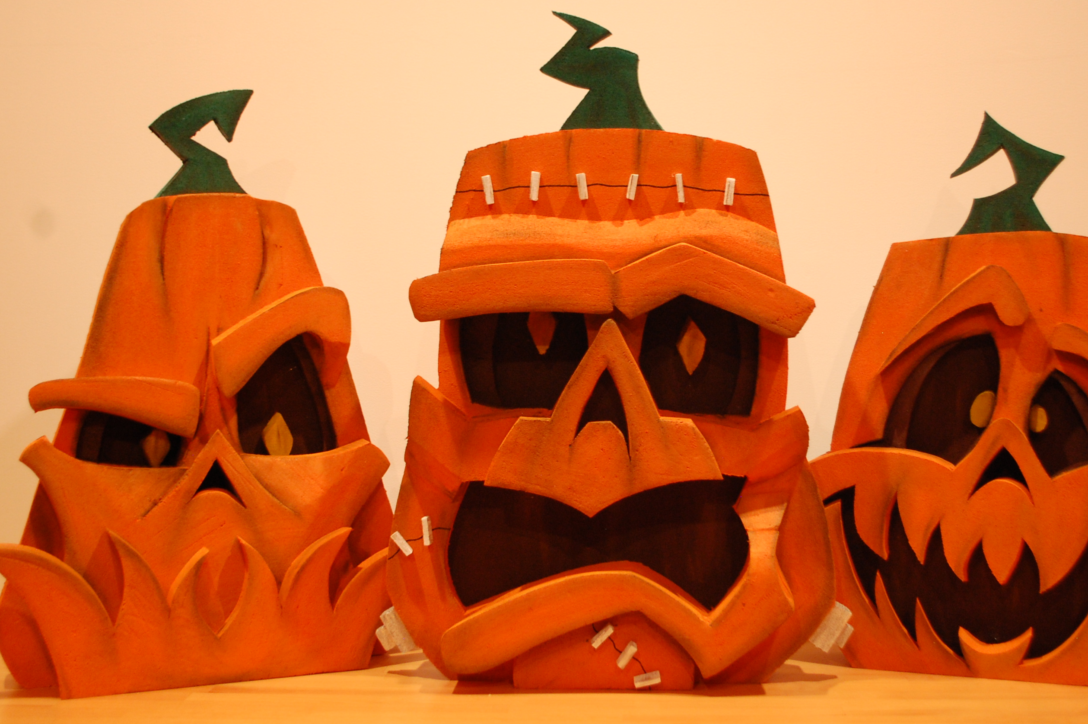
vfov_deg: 31.1
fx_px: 1298
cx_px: 584
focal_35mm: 43
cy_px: 314
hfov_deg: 45.4
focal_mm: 24
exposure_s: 1/10
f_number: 4.2
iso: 800
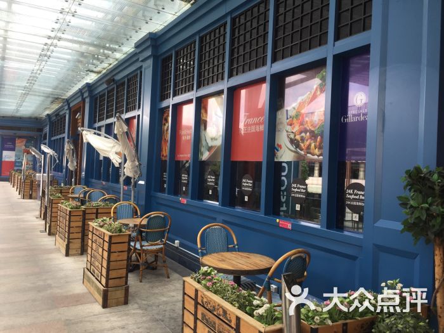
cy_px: 166
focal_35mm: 29
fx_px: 372
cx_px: 222
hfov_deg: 61.7
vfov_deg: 48.2
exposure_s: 1/100
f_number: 2.2
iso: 40
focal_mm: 4.15
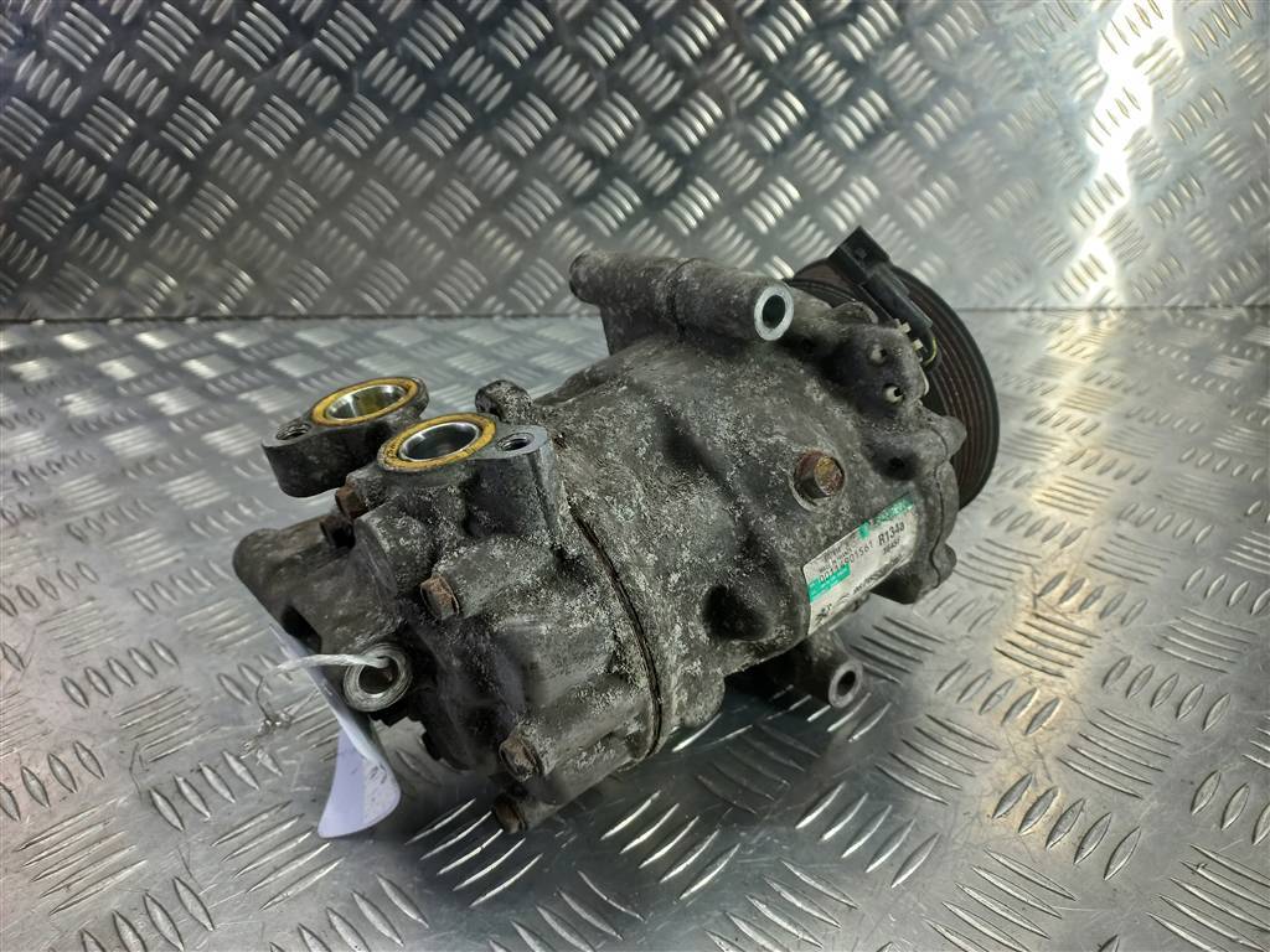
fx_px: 917
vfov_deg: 54.9
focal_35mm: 25
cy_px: 476
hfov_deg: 69.4
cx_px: 635
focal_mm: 4.6
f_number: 1.8
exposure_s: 1/50
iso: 50
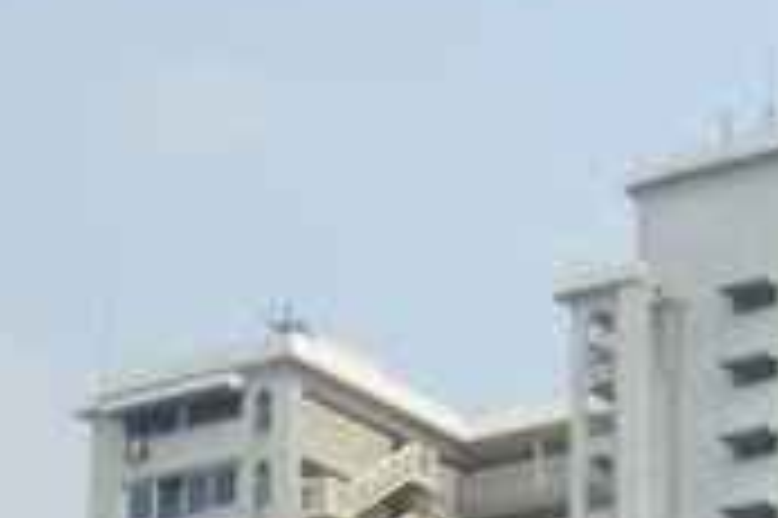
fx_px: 3951
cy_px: 1144
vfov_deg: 7.1
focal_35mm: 183
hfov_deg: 10.7
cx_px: 1273
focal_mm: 6.2
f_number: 8
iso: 100
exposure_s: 1/200
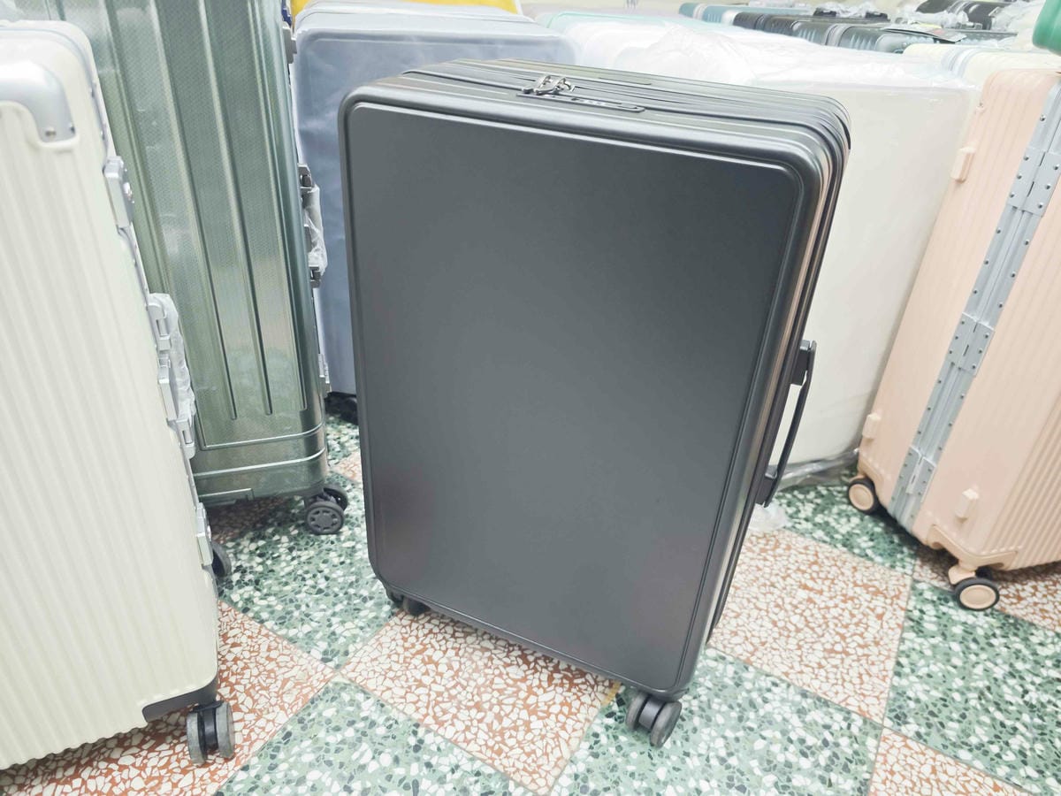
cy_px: 398
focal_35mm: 23
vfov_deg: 58.9
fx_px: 705
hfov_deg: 73.9
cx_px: 530
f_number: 1.63
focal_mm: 8.72
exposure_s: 1/360
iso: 1250
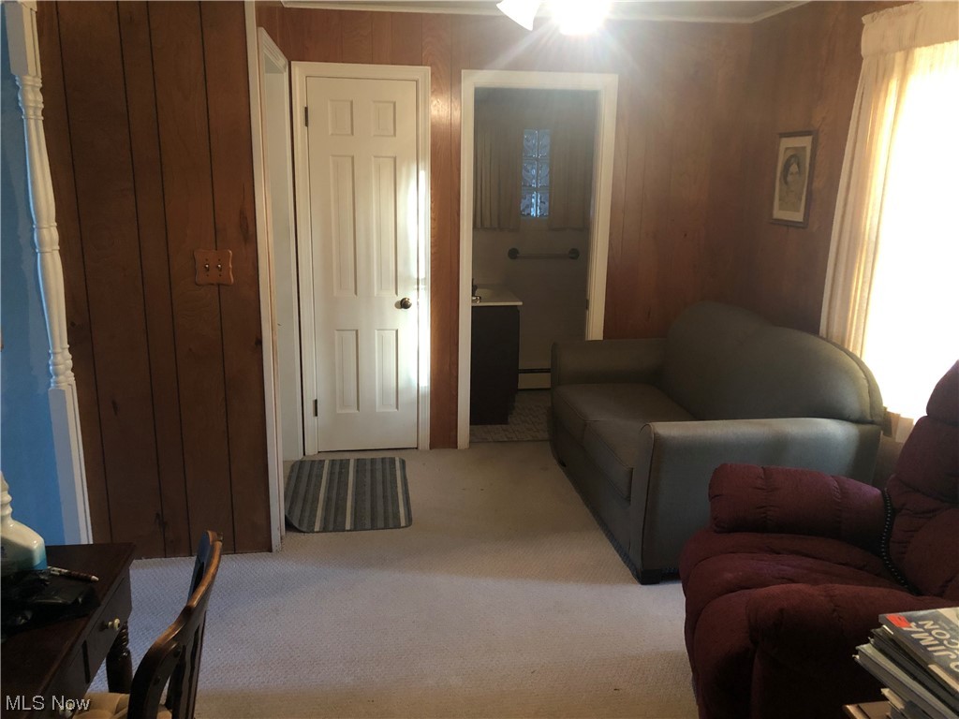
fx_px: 776
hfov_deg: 63.4
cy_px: 360
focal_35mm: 28
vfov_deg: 49.7
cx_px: 480
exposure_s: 1/4
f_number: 1.8
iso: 100
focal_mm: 3.99
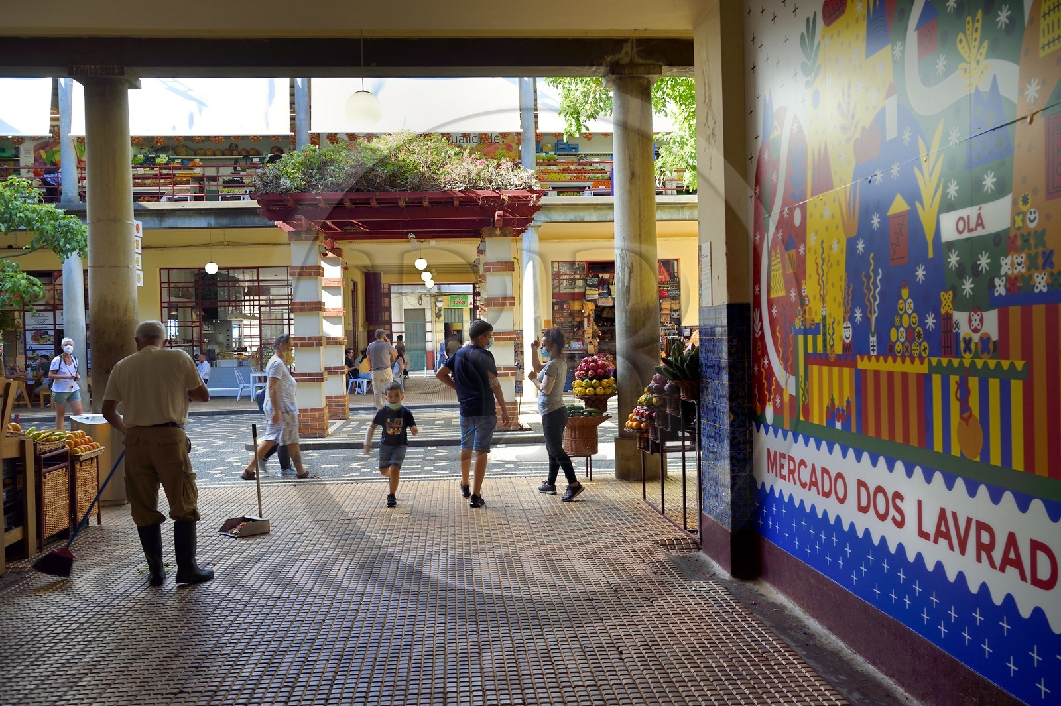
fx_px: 943
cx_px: 530
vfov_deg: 41.1
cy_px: 353
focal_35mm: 32
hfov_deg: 58.7
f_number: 6.3
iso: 200
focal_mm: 32
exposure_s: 1/80
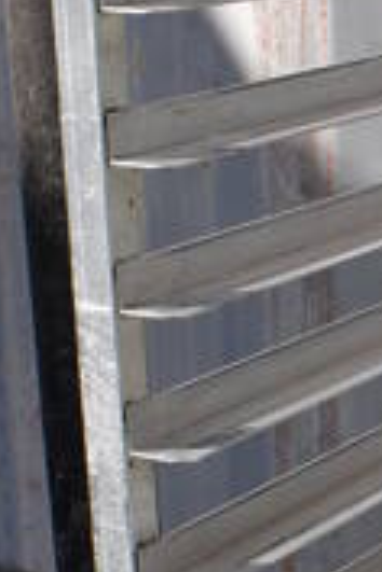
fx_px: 2212
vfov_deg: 14.7
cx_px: 745
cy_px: 454
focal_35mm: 139
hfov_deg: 9.3
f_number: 8
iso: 140
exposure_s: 1/250
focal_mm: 18
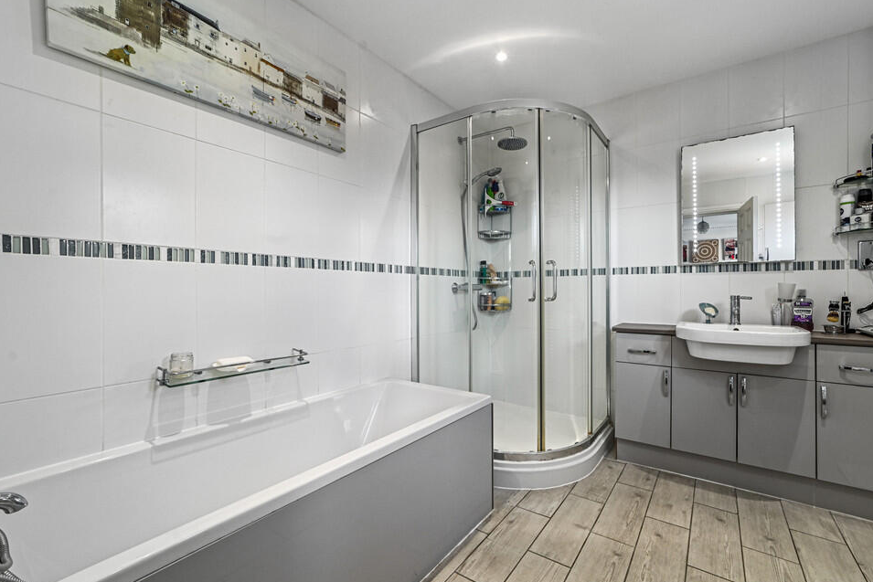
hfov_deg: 100.2
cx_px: 465
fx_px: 364
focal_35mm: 15
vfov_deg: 77.3
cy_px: 293
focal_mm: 14
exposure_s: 1/3
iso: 400
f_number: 8
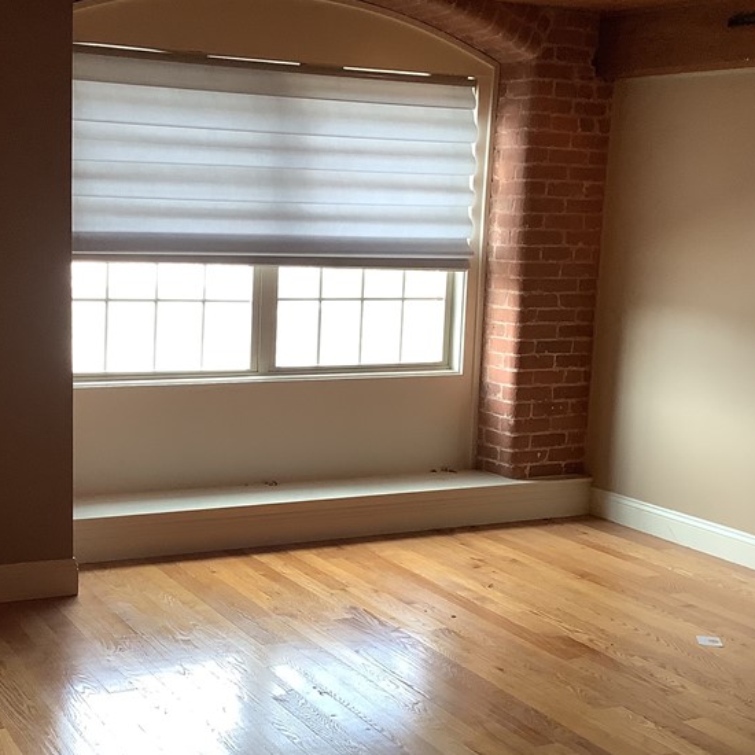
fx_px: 1258
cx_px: 270
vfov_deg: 33.4
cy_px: 416
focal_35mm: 51
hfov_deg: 33.2
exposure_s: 1/60
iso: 80
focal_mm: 3.3
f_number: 2.4
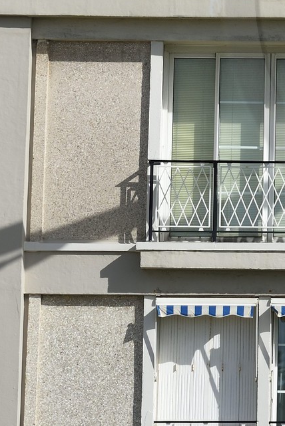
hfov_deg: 6.2
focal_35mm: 217
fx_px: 2574
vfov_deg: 9.4
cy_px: -15
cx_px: 530
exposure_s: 1/400
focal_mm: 58
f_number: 11
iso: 200
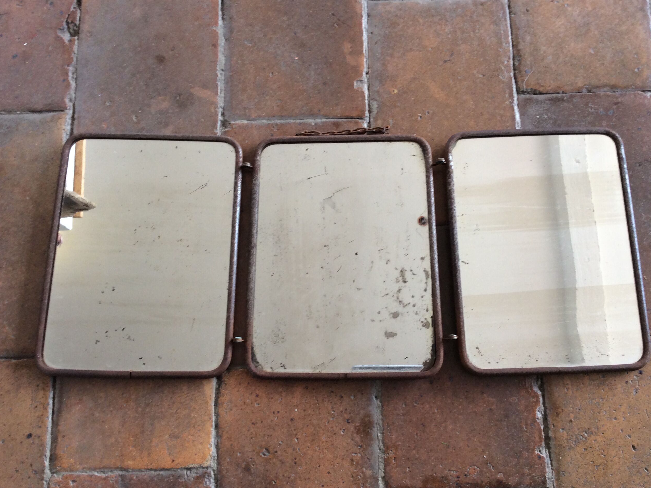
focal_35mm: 33
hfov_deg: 55.4
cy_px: 243
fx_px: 621
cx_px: 334
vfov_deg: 42.9
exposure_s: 1/33
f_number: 2.4
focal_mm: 3.3
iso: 40
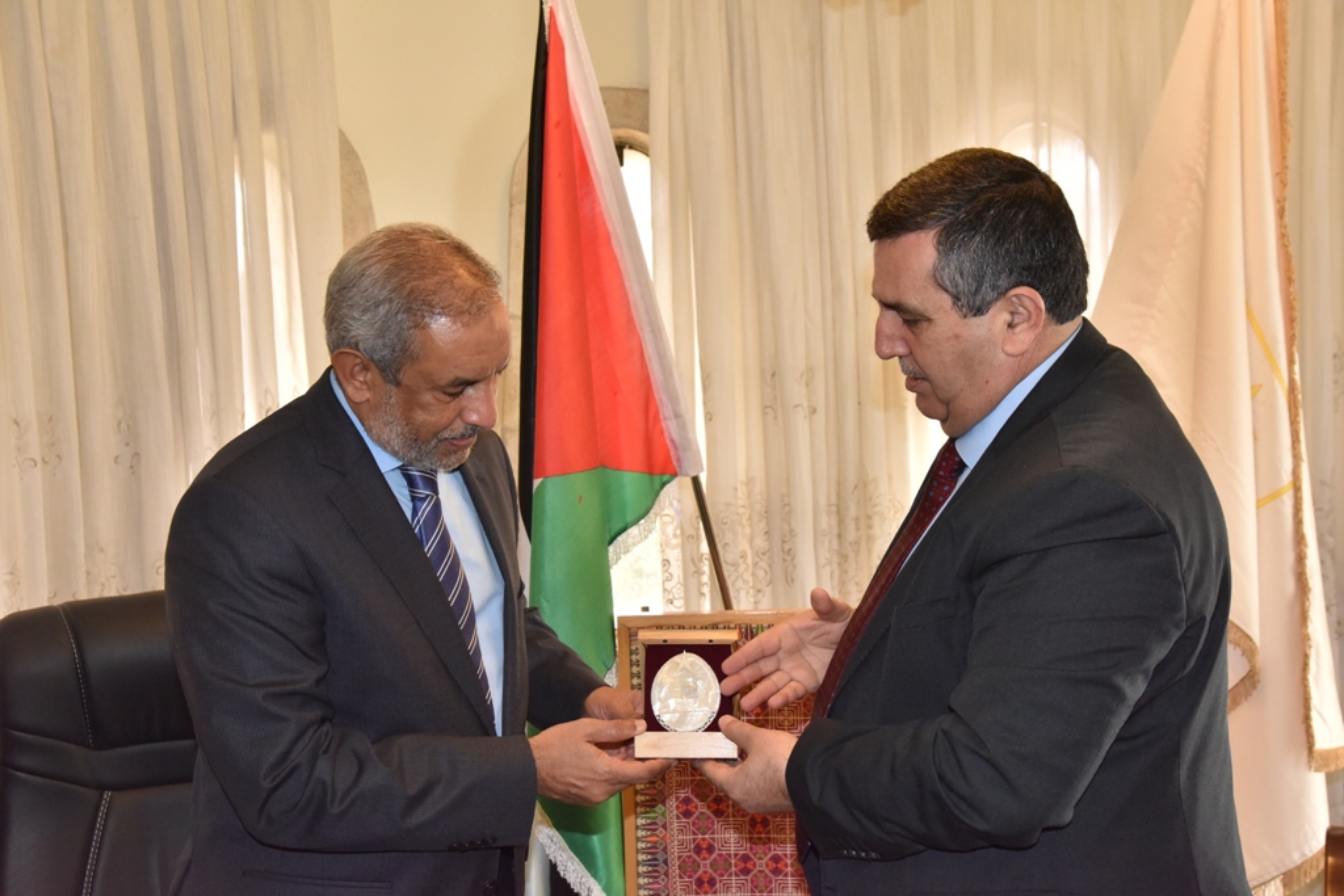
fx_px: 1867
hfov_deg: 39.6
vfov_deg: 27.0
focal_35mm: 50
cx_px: 672
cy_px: 448
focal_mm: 50
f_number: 8
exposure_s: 1/250
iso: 2500
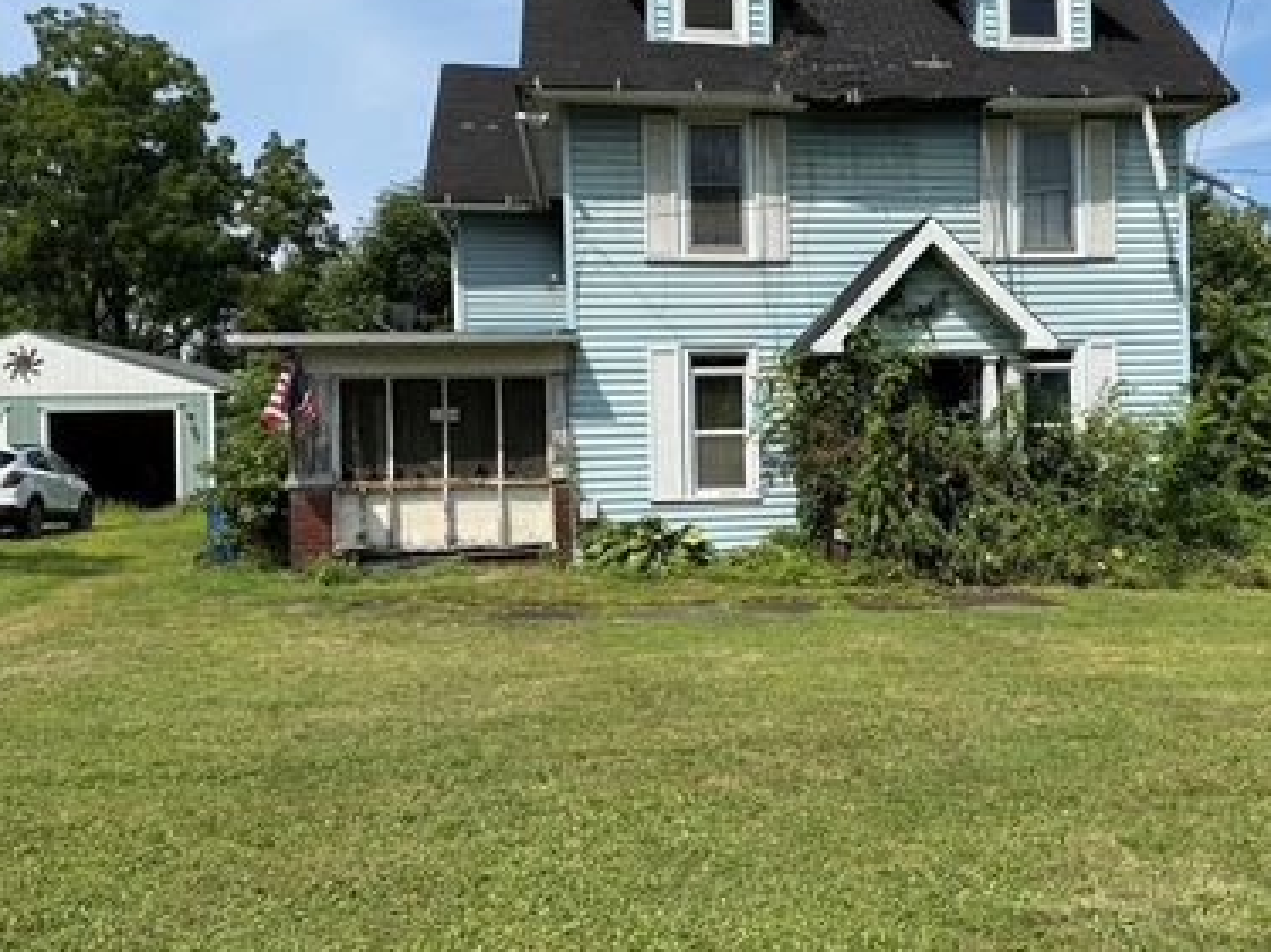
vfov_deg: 44.1
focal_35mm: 32
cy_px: 422
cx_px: 776
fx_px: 1175
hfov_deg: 56.3
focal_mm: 6.76
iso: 80
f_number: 1.78
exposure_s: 1/4975
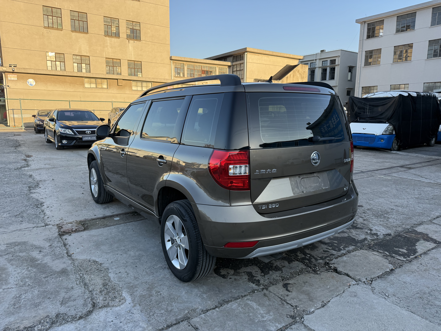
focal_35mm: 24
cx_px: 220
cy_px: 166
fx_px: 306
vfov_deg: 56.8
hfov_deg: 71.6
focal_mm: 6.76
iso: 100
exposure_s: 1/1271
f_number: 1.78
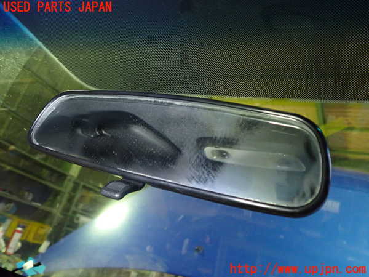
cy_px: 138
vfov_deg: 46.8
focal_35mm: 30
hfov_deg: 60.0
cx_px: 184
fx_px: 320
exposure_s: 1/30
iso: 640
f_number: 2.3
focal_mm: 5.4
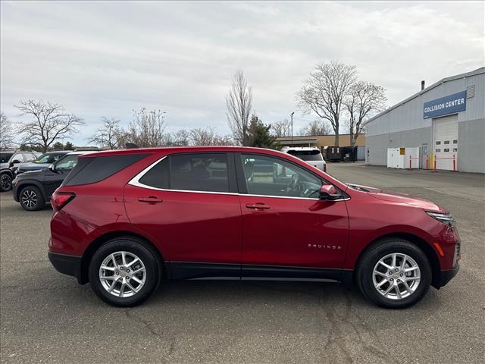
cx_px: 242
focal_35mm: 24
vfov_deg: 56.8
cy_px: 182
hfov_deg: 71.6
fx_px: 336
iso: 80
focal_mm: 6.76
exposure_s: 1/2611
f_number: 1.78
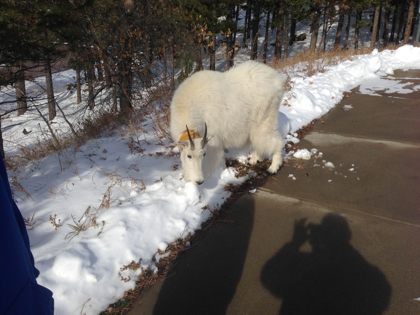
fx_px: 400
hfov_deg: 55.4
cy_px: 158
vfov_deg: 42.9
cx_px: 210
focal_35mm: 33
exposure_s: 1/2169
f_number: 2.4
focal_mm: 4.12
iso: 50
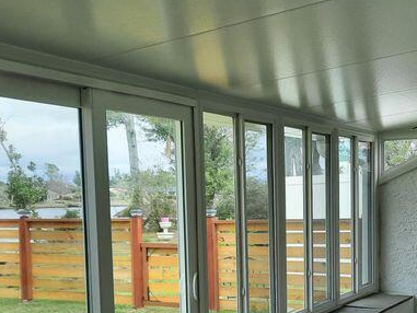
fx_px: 675
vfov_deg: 25.6
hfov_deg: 34.0
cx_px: 280
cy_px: 254
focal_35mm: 56
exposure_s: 1/144
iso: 32
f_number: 2
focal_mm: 4.6
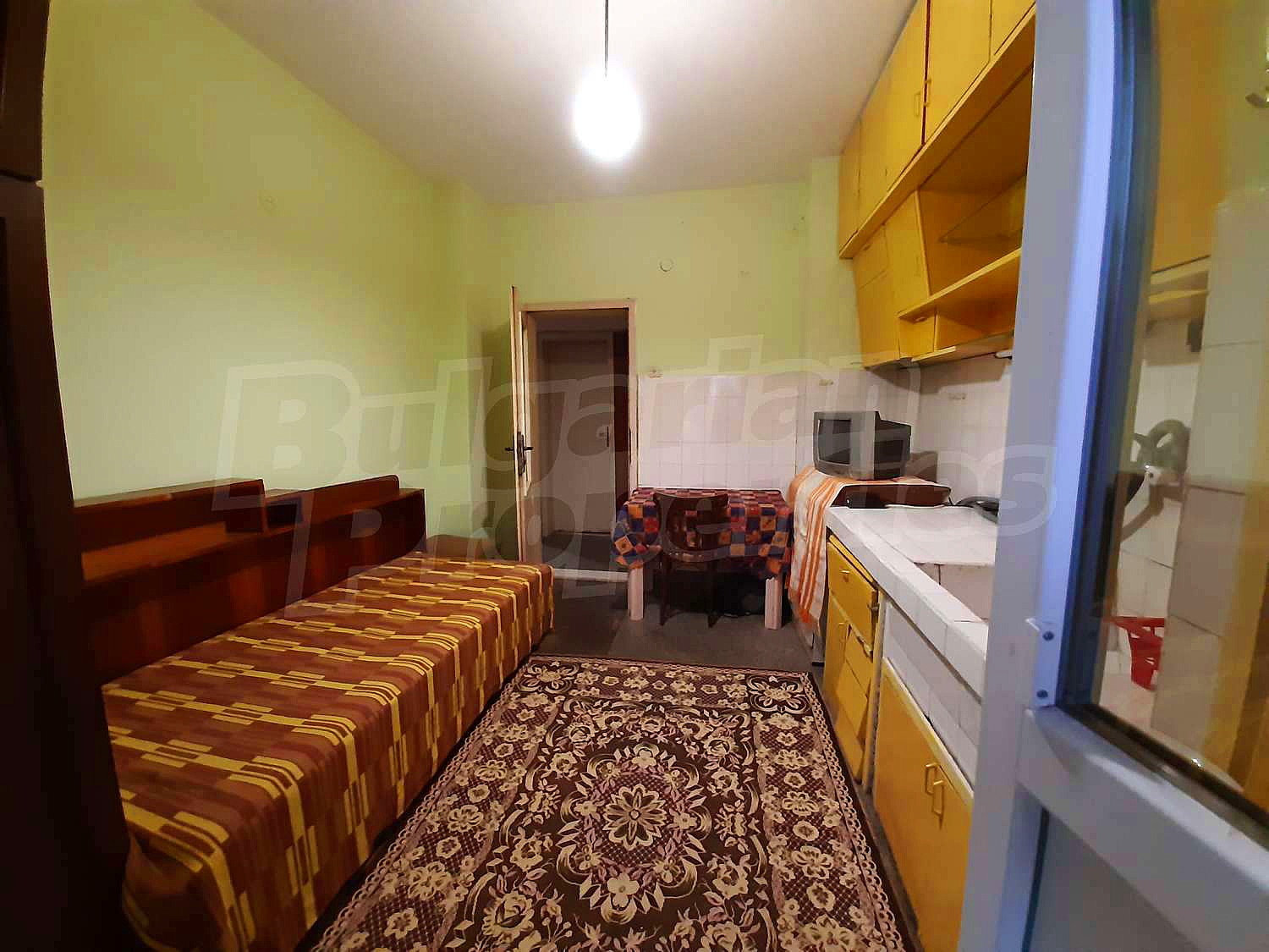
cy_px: 476
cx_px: 634
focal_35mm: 13
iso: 400
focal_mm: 1.42
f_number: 2.2
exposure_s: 1/25
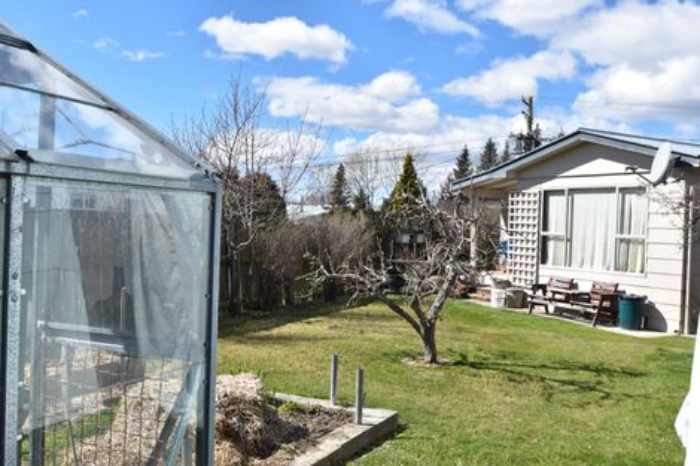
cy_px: 233
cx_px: 350
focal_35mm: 36
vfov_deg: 36.8
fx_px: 700
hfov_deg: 53.1
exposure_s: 1/400
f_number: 10
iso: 200
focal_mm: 24
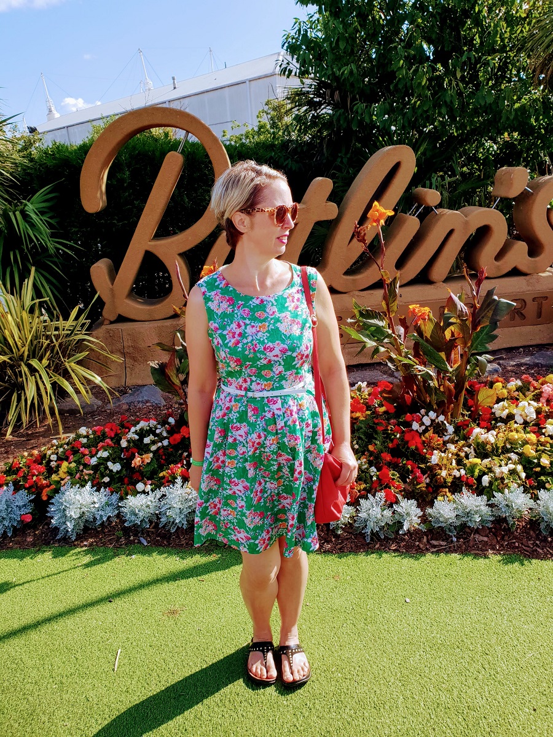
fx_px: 554
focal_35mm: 26
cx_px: 276
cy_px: 368
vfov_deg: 67.3
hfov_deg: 53.1
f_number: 2.4
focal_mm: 4.3
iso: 50
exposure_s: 1/781
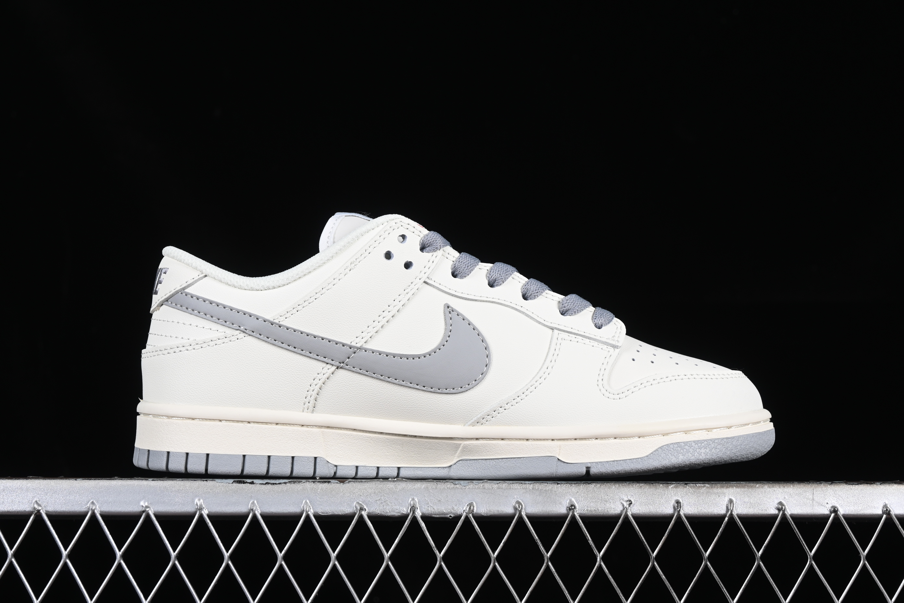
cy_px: 302
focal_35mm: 75
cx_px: 452
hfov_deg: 27.0
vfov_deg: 18.2
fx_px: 1883
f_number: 8
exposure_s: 1/80
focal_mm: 50
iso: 160
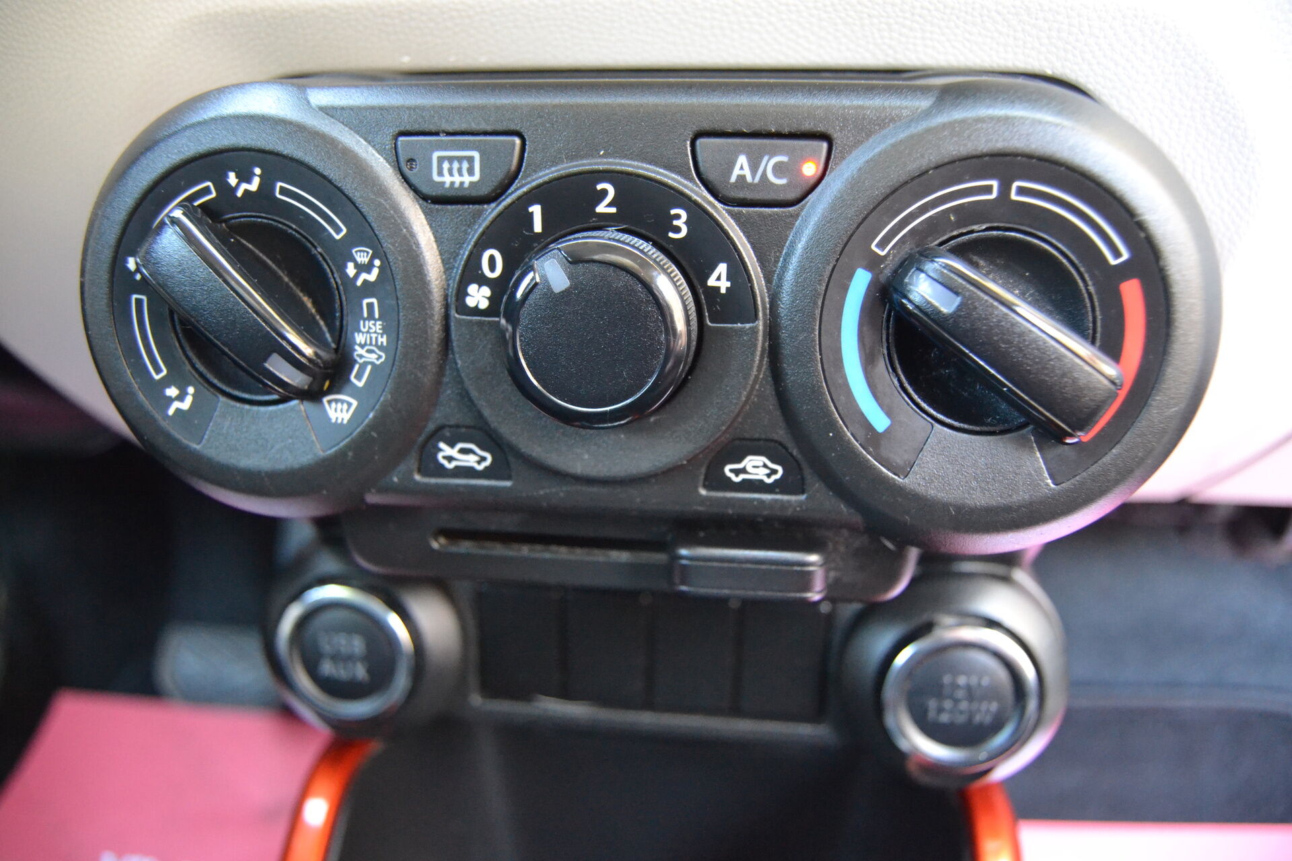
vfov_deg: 47.9
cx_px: 646
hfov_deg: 67.4
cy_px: 430
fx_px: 969
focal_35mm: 27
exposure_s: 1/40
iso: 3200
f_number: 3.5
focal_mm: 18
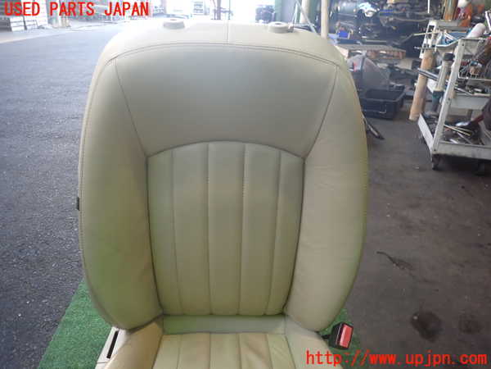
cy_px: 184
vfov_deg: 54.9
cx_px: 246
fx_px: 355
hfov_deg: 69.4
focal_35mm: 25
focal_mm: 4.5
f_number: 2
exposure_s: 1/60
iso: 200
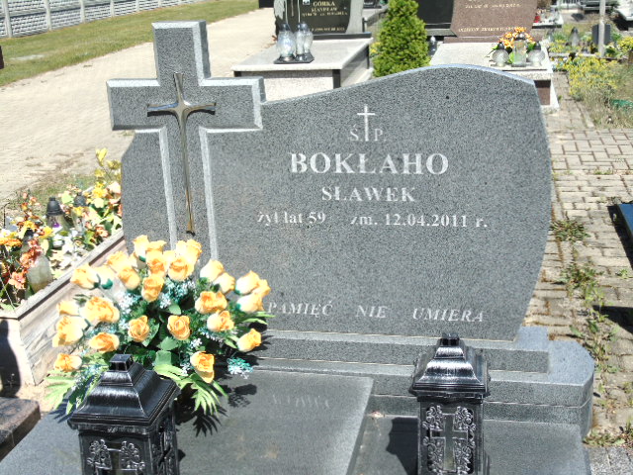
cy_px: 238
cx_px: 316
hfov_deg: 41.2
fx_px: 841
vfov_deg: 31.5
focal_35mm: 46
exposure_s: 1/640
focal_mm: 8.2
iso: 80
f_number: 4.1
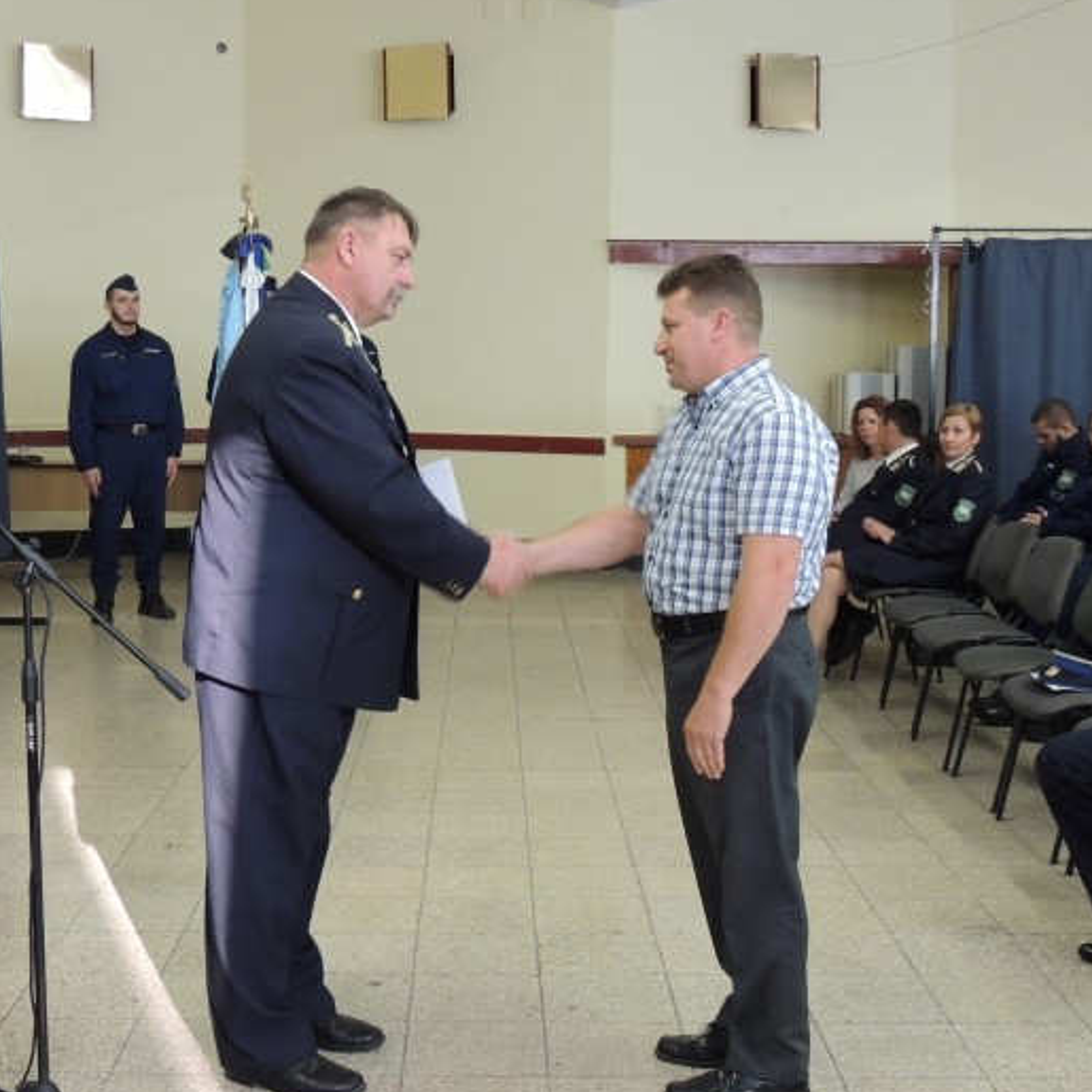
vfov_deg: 33.4
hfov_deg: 33.3
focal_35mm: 51
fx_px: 1820
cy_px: 531
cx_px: 458
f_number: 3.2
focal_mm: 5.8
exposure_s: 1/25
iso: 400
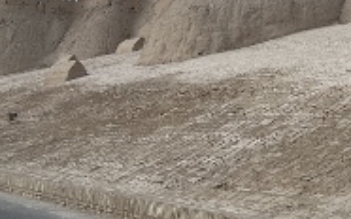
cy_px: 57
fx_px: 746
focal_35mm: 78
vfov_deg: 16.6
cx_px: 333
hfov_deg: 25.4
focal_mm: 5.7
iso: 50
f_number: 1.5
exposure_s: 1/3968
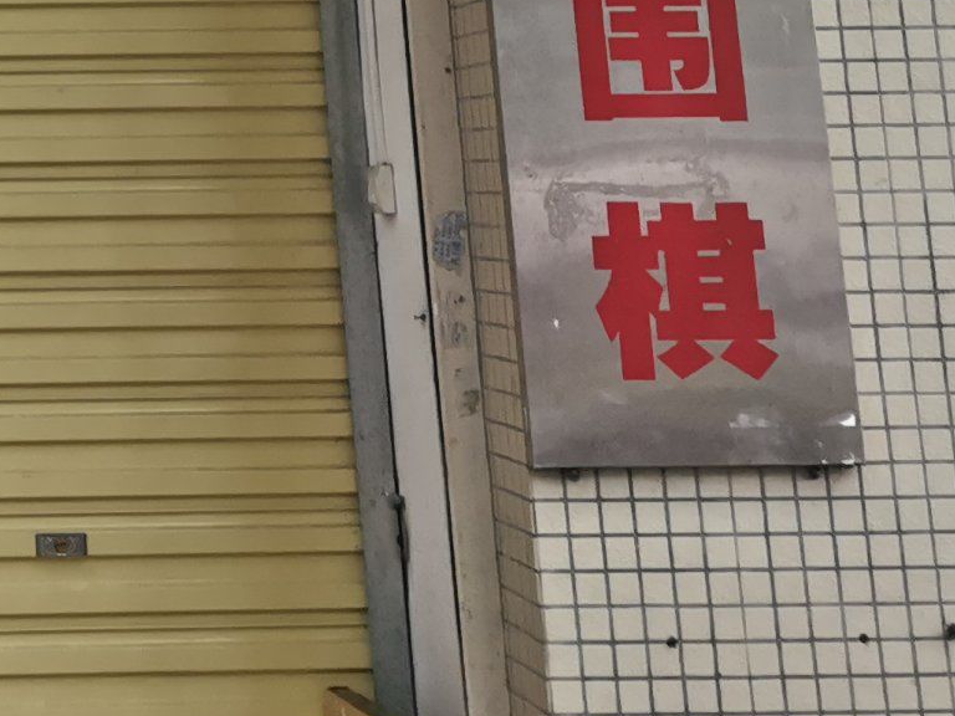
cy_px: -446
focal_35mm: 96
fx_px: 2648
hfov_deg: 19.0
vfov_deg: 14.1
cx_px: -280
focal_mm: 5.58
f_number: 1.8
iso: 125
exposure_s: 1/100
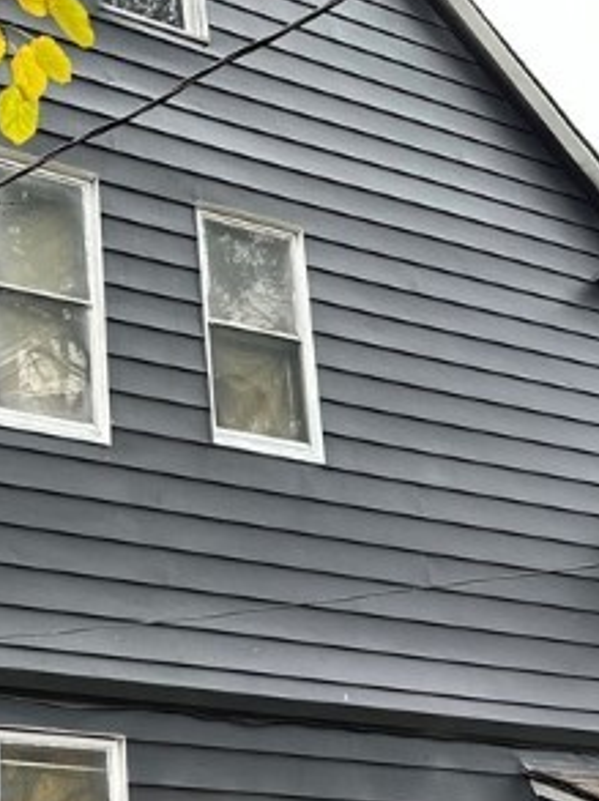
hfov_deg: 22.3
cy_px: 525
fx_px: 1457
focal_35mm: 63
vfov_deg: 30.6
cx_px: -5
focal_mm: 6.86
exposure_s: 1/144
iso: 64
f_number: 1.78
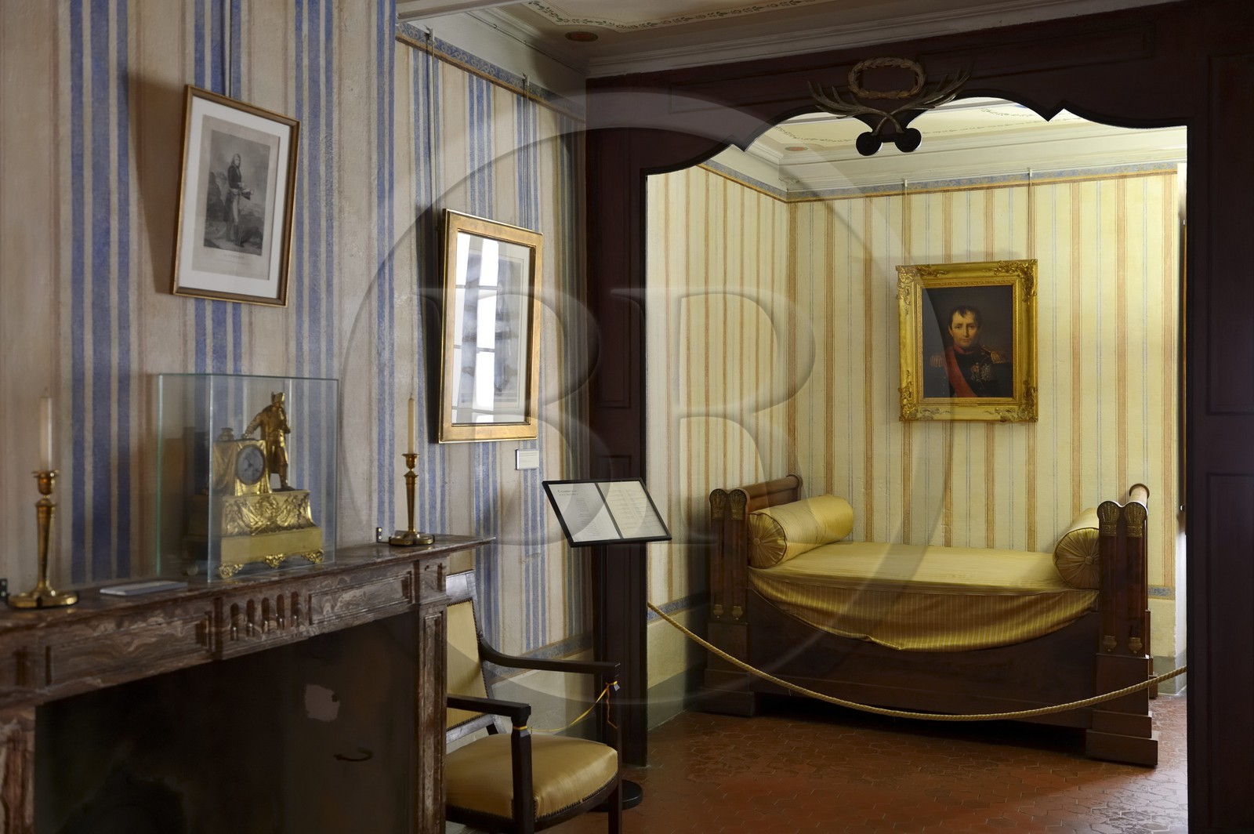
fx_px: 1114
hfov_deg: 58.8
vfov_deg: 41.0
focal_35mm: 32
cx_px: 627
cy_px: 417
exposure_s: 1/30
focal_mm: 32
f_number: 4
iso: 800
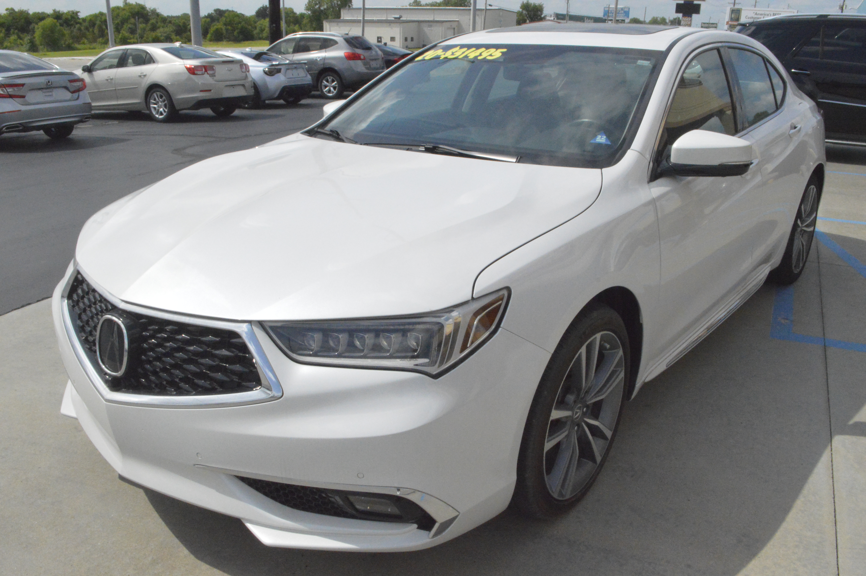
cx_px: 433
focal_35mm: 30
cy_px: 288
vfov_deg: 43.5
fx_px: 721
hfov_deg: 62.0
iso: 6400
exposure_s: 1/2000
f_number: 22
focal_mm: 20
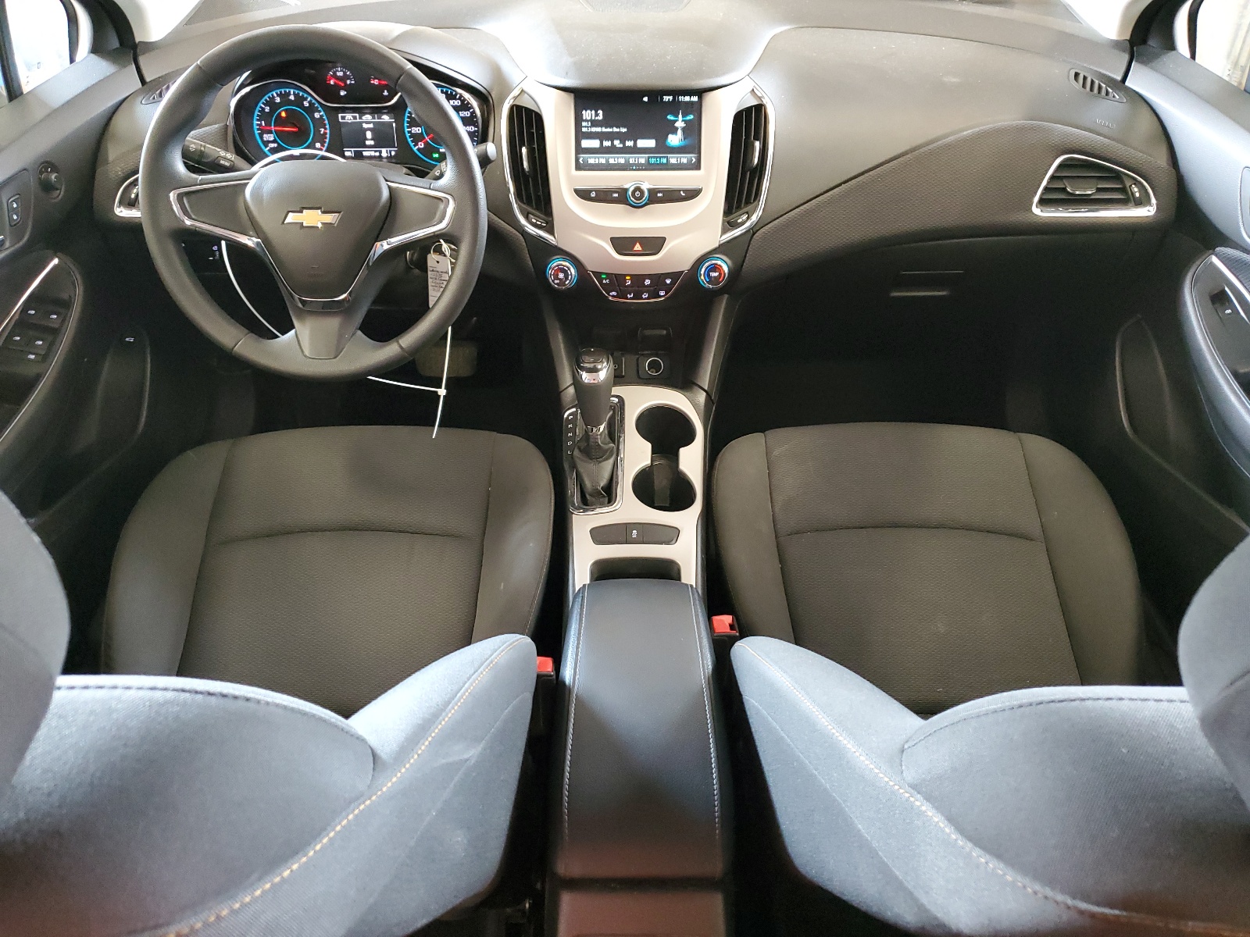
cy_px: 468
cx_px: 625
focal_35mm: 26
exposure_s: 1/30
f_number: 1.5
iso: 345
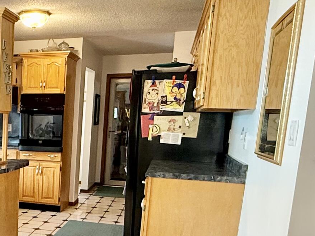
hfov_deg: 35.2
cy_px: 194
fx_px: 437
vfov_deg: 29.5
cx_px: -14
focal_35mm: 48
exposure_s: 1/60
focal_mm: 2.22
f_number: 2.2
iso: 200
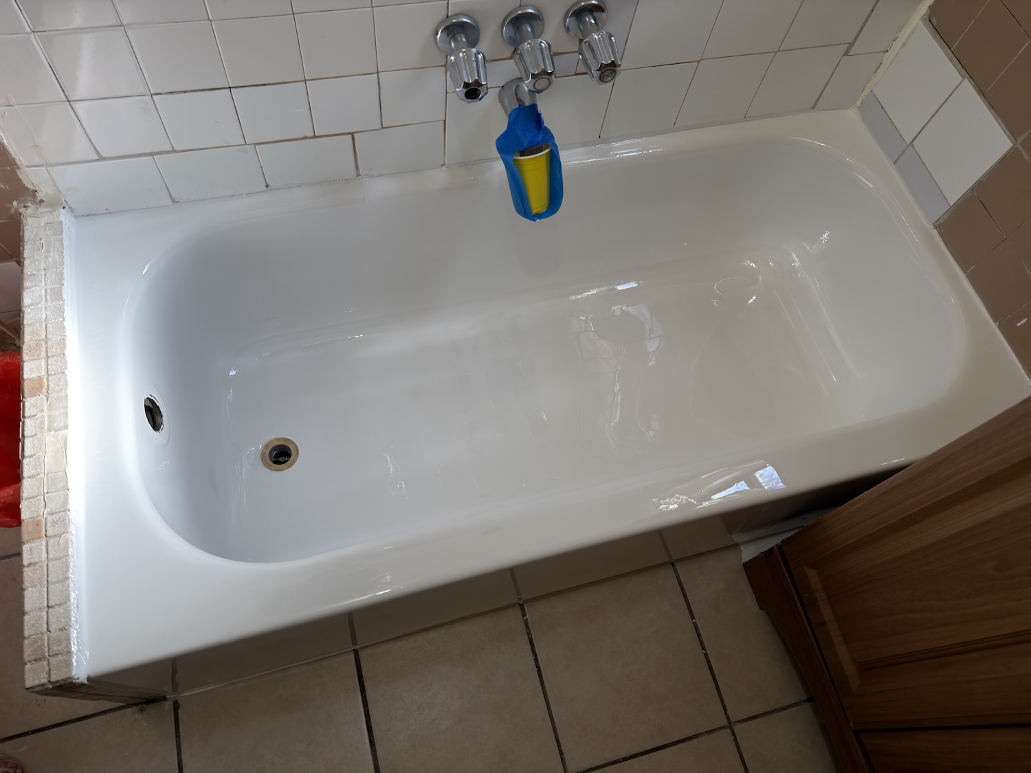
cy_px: 386
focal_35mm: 24
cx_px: 516
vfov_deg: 56.8
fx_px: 715
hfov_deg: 71.6
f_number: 1.78
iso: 80
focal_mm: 6.76
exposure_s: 1/182
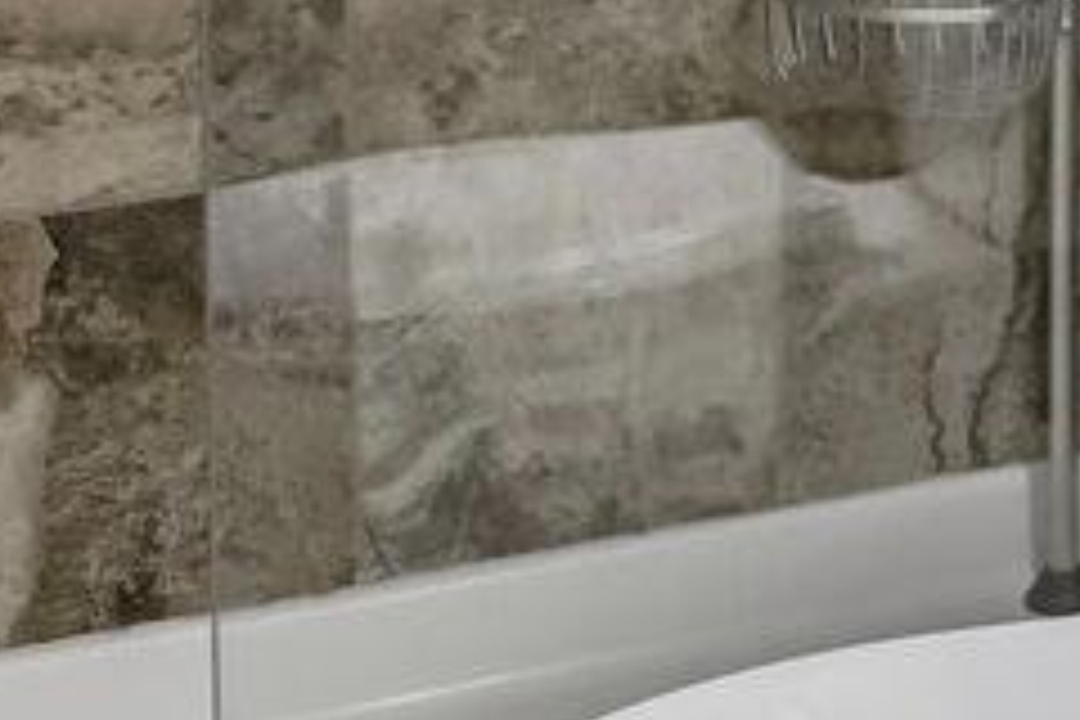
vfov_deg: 10.7
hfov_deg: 15.4
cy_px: -814
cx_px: 1912
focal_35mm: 115
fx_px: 3450
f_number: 8
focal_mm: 16
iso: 800
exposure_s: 1/20
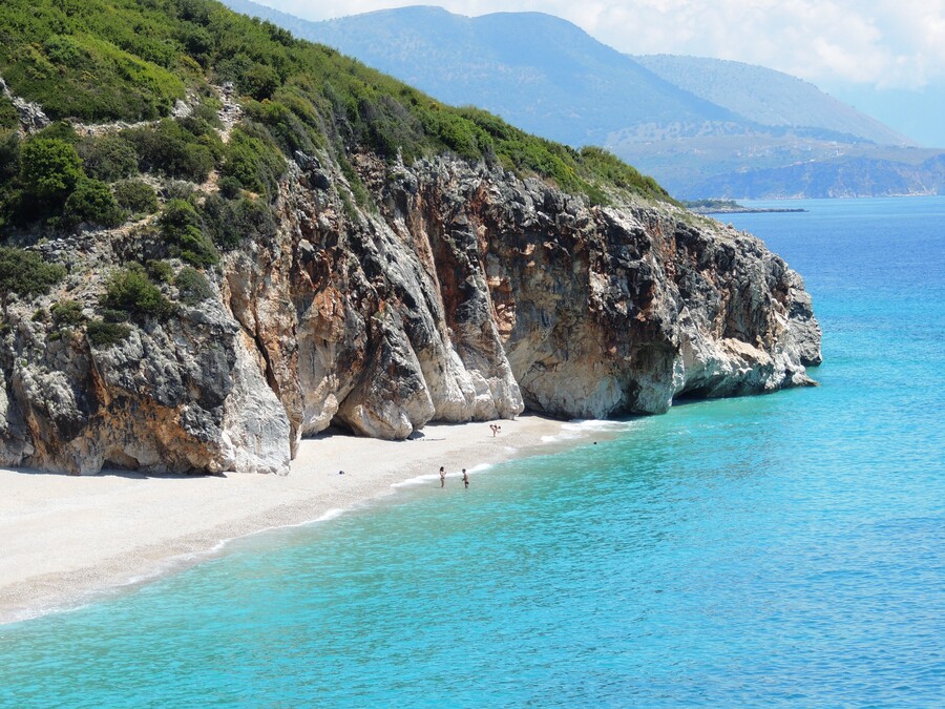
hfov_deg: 13.6
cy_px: 354
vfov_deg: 10.2
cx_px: 472
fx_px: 3958
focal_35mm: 145
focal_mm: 25.8
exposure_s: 1/500
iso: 100
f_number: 4.4
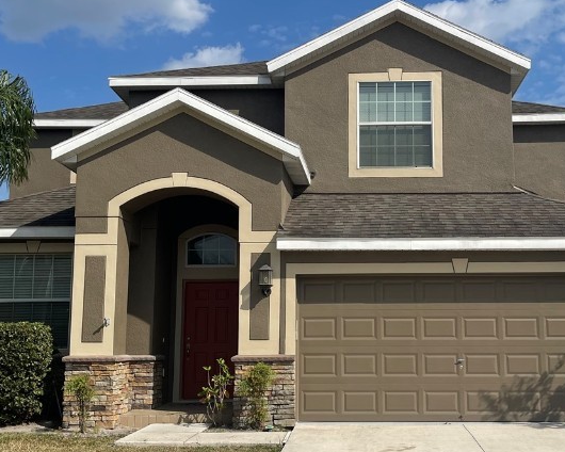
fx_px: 819
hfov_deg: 37.9
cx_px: 340
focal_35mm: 49
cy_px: 221
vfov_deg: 30.8
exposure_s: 1/5618
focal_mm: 5.1
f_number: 1.6
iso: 32
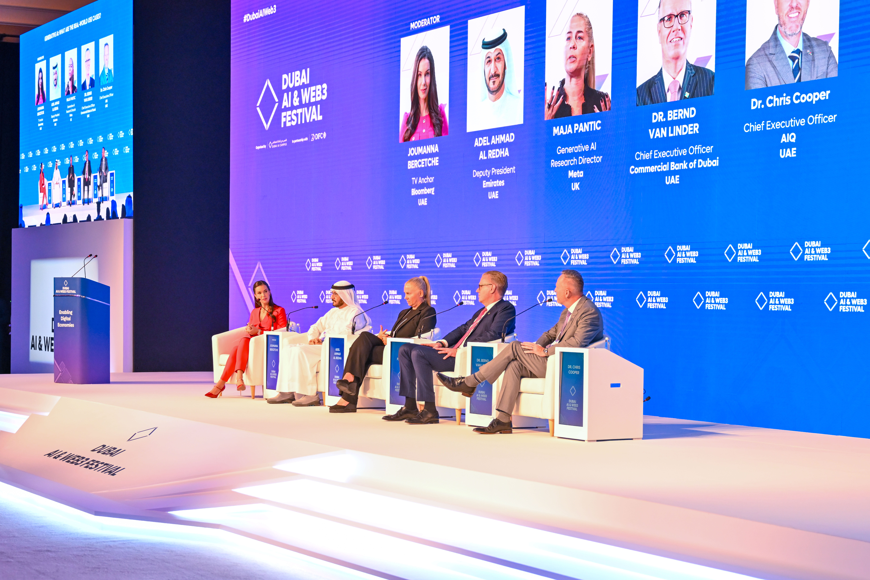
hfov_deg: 38.9
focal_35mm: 51
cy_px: 290
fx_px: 1232
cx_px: 435
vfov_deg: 26.5
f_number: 3.2
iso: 1000
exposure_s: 1/200
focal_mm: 51
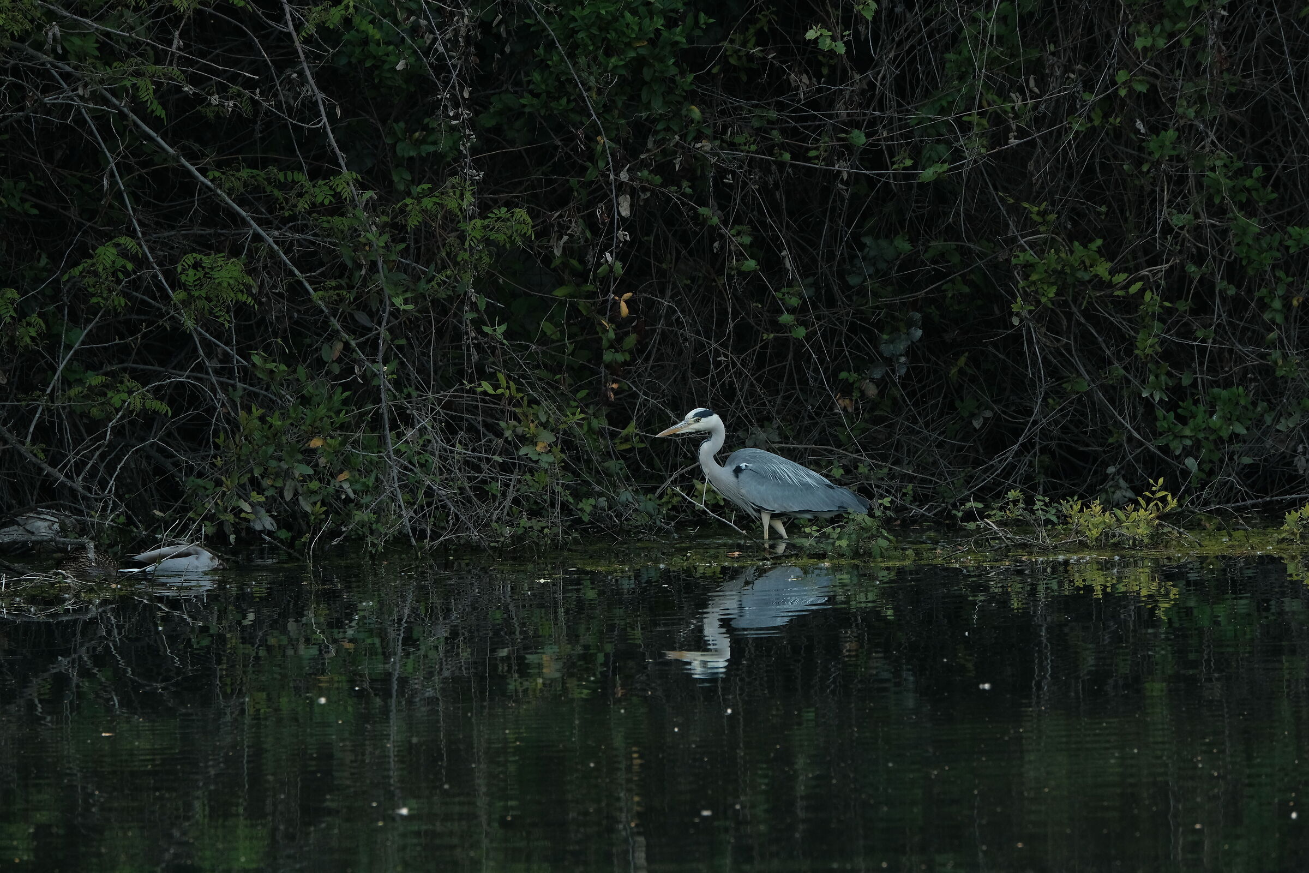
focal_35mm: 600
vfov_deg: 2.3
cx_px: 654
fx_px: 21815
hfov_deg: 3.4
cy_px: 436
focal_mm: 400
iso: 800
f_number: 9
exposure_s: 1/200
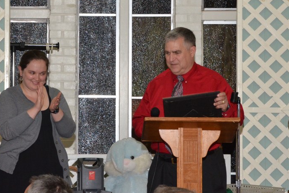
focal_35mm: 140
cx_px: 83
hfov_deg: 14.6
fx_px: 1124
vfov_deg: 9.8
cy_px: 73
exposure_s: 1/60
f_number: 8
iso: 1600
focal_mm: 50
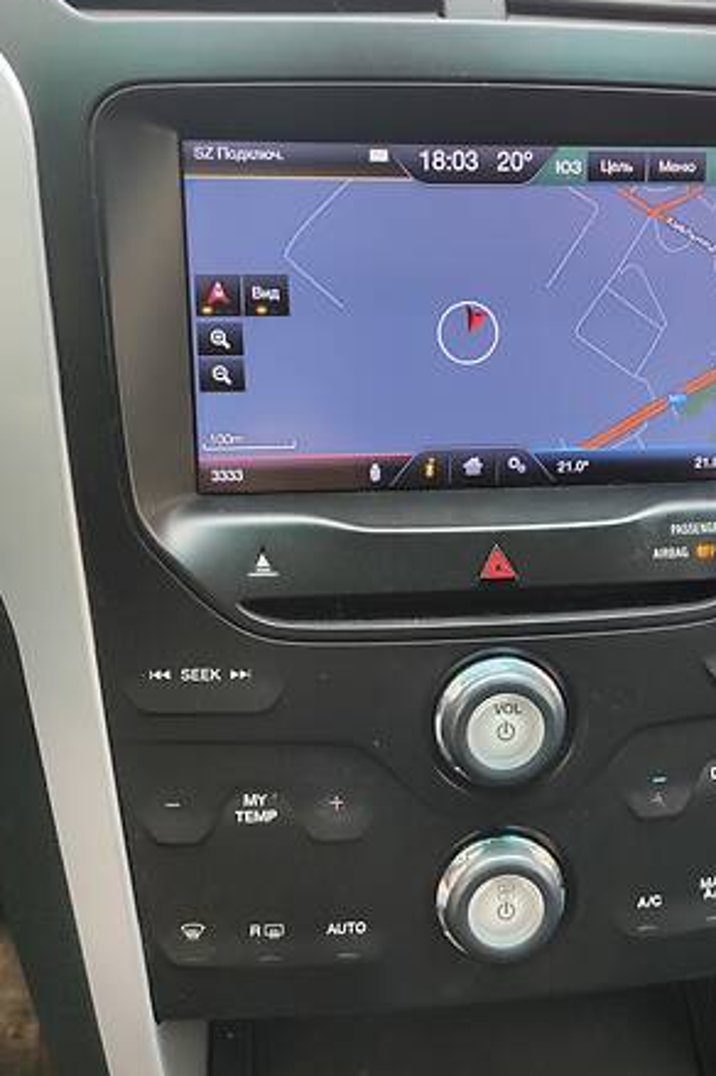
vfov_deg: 51.9
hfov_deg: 35.7
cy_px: 542
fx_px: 1105
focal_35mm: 37
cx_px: 454
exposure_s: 1/168
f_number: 1.8
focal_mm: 4.8
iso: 112
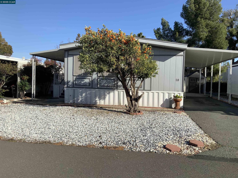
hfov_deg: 61.7
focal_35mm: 29
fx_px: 199
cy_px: 89
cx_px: 119
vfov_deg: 48.2
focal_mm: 3
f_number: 1.8
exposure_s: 1/2320
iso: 16
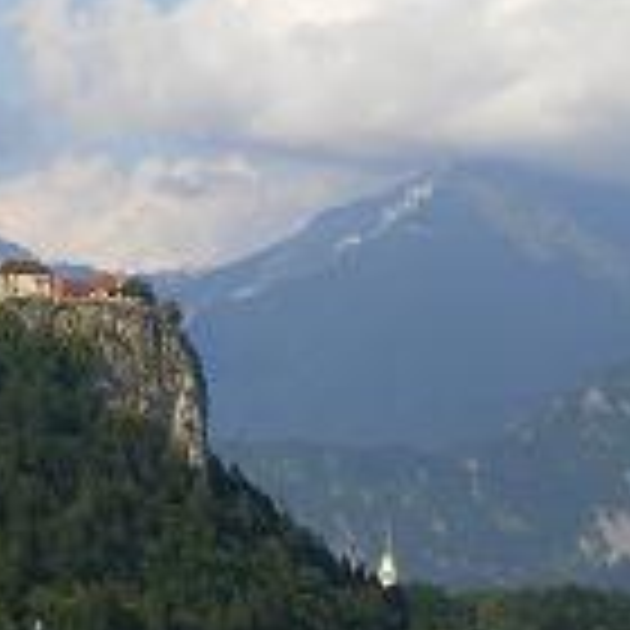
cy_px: 270
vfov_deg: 7.7
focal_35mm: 227
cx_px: -36
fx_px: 4674
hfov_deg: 7.7
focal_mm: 11.3
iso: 64
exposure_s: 1/200
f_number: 6.2
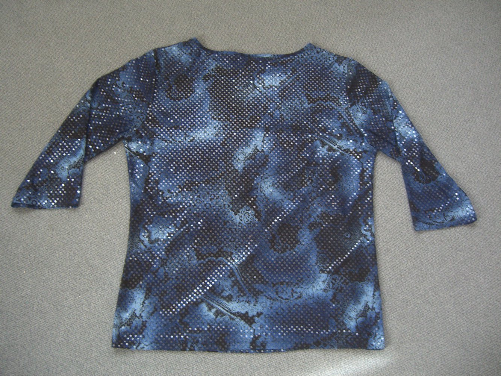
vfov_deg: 37.7
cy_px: 188
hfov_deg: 49.0
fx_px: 550
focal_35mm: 38
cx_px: 250
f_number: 2.8
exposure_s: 1/20
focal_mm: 7.9
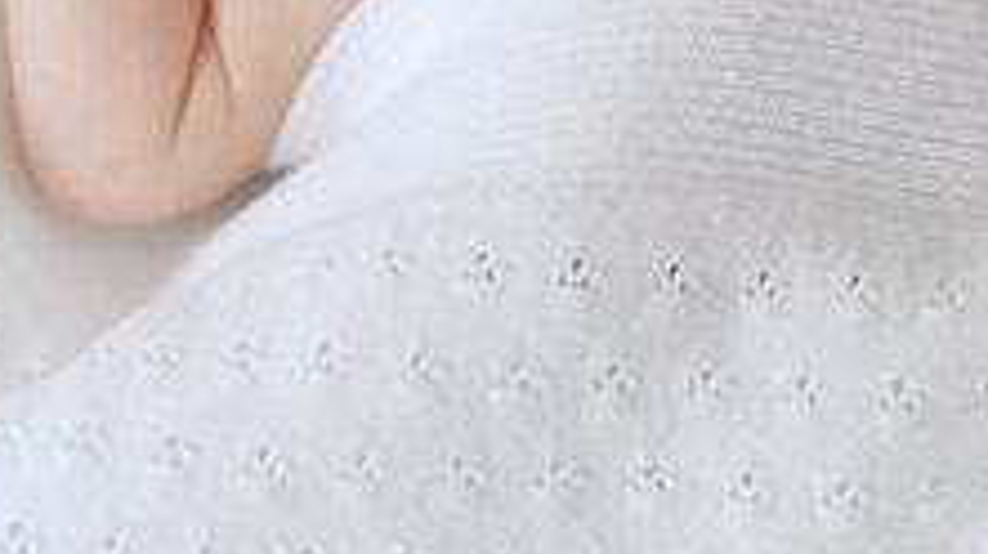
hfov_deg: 11.0
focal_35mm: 190
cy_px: -496
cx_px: 1364
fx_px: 4975
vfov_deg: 6.2
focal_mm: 50
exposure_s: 1/200
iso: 800
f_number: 1.8
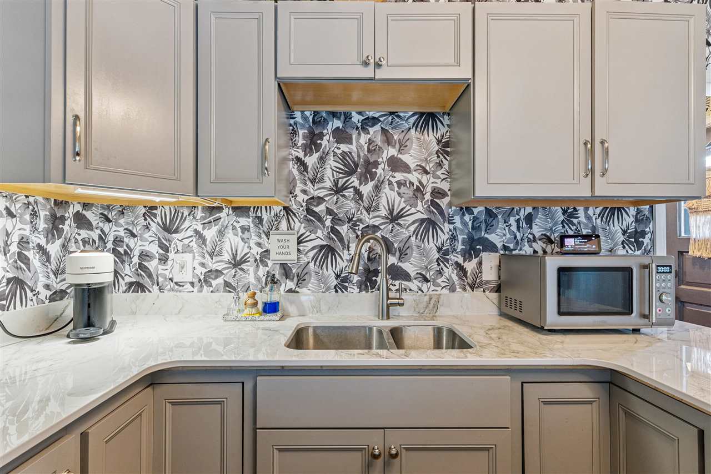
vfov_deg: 70.5
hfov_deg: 93.3
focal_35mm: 17
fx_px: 336
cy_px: 237
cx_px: 356
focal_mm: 17
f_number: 9
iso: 800
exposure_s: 1/5
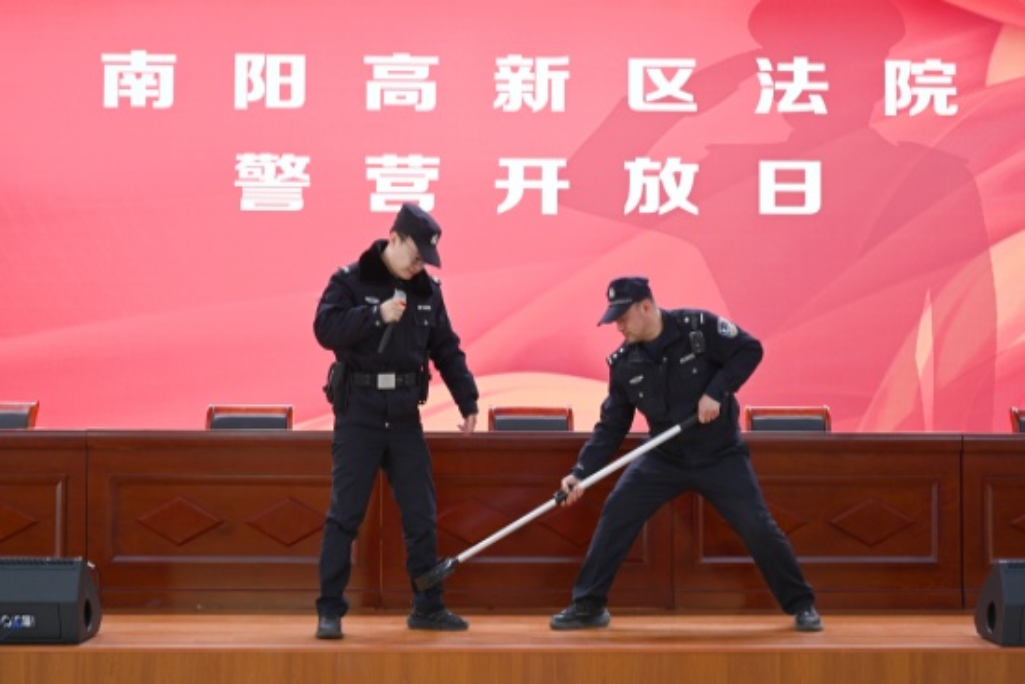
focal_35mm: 52
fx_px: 1481
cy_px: 342
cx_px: 512
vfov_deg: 26.0
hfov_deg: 38.2
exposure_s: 1/60
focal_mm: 52
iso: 320
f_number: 4
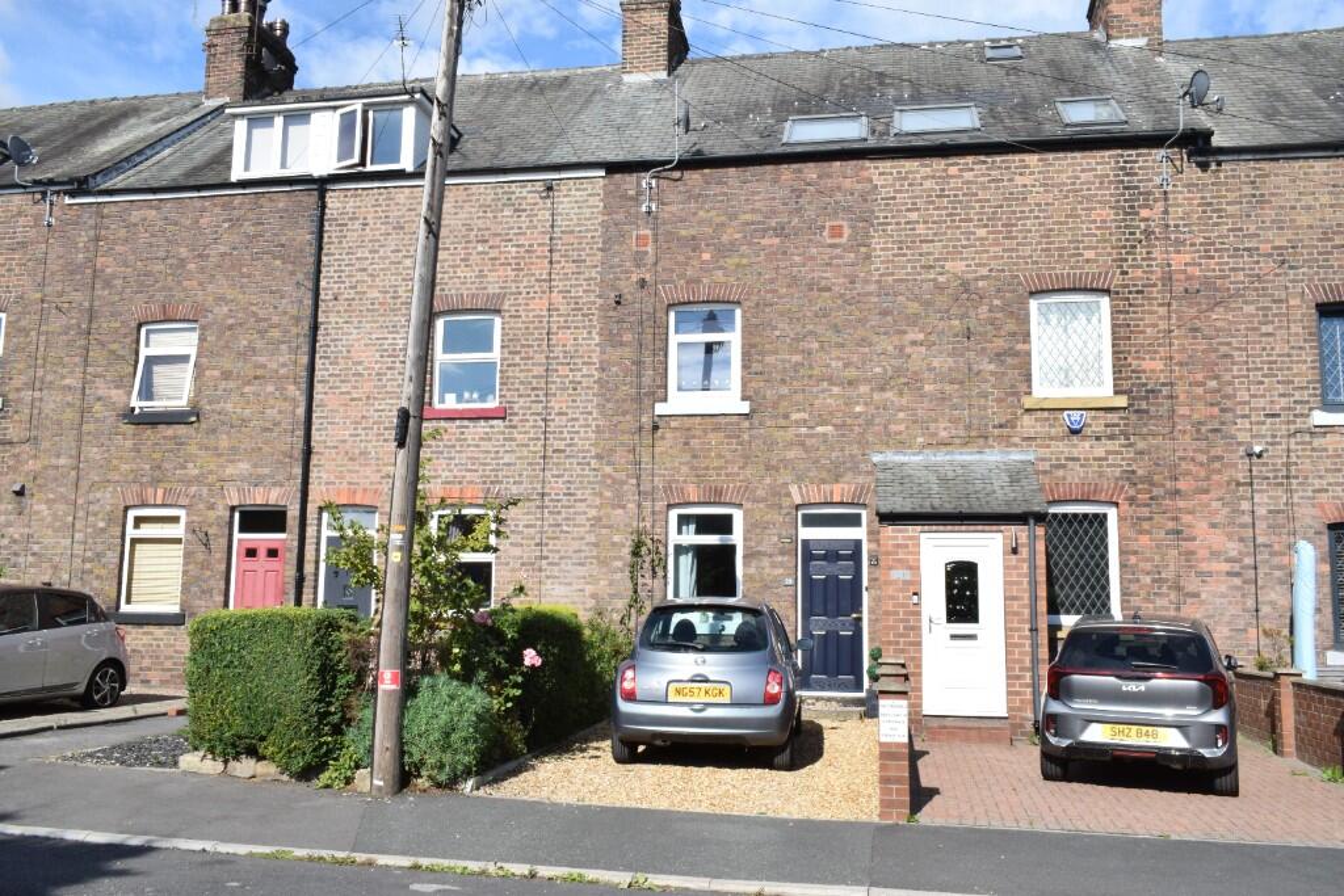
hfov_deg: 59.5
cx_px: 672
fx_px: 1176
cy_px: 448
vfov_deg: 41.7
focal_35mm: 32
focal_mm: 21
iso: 800
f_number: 22
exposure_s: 1/320
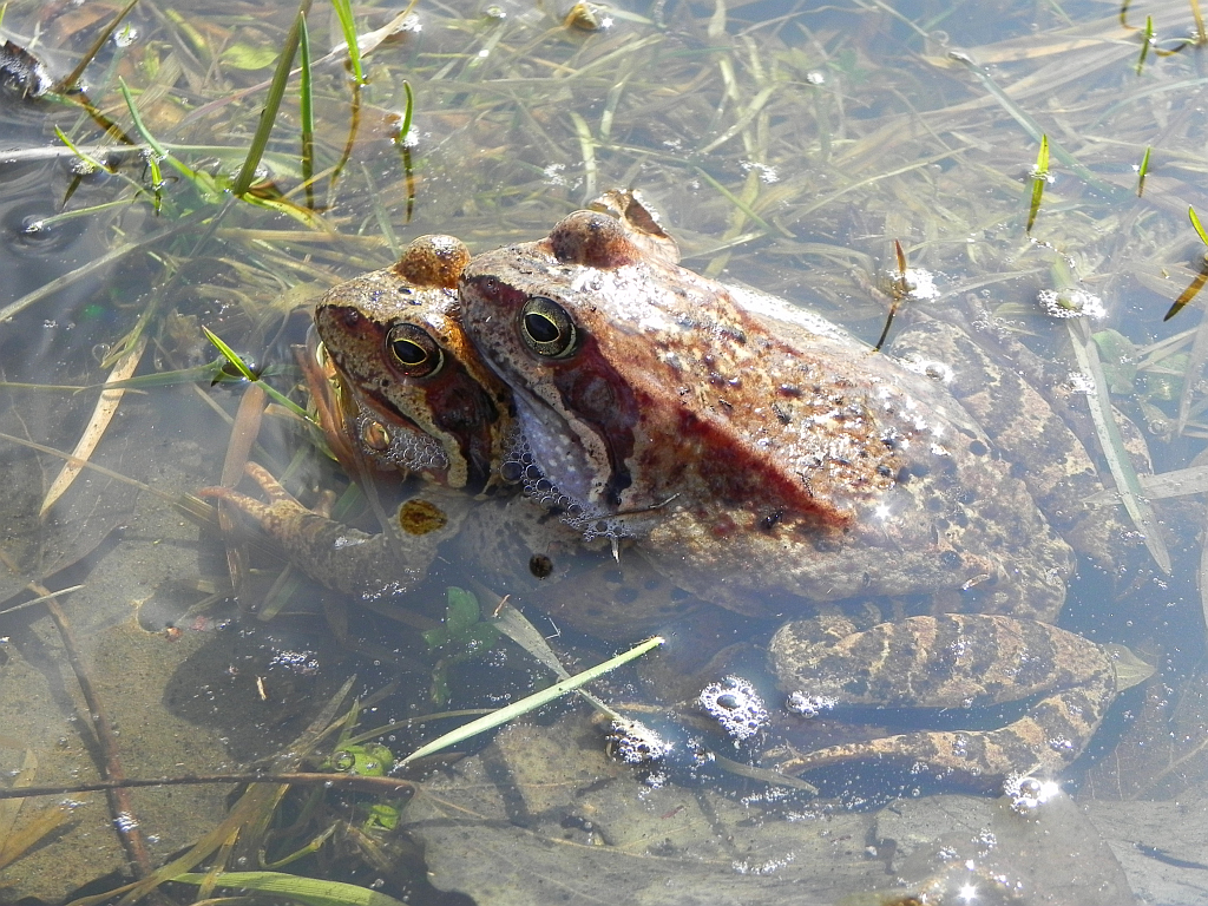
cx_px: 604
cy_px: 453
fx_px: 2617
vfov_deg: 19.6
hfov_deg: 26.0
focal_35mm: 75
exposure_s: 1/285
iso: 160
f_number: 6.3
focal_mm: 13.4
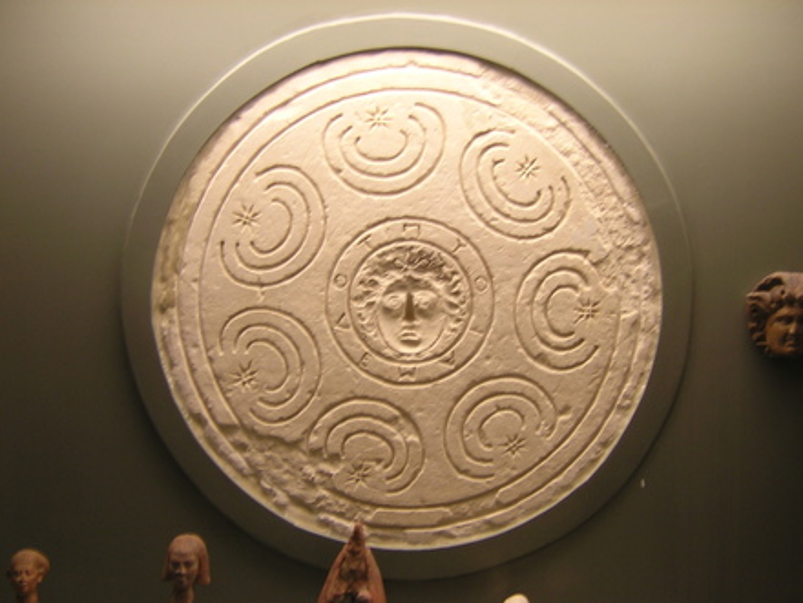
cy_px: 302
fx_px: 1531
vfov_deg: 22.3
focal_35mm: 66
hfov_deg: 29.4
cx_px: 402
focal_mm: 8.6
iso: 100
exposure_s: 1/4.4
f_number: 3.5
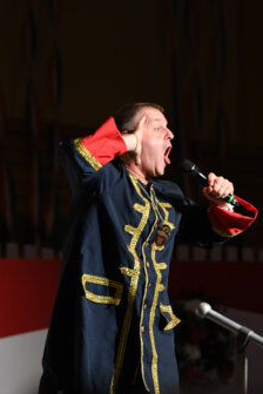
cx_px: 112
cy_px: 205
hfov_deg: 4.8
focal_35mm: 286
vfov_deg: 7.2
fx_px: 3134
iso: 3200
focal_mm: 160
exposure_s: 1/500
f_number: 3.2
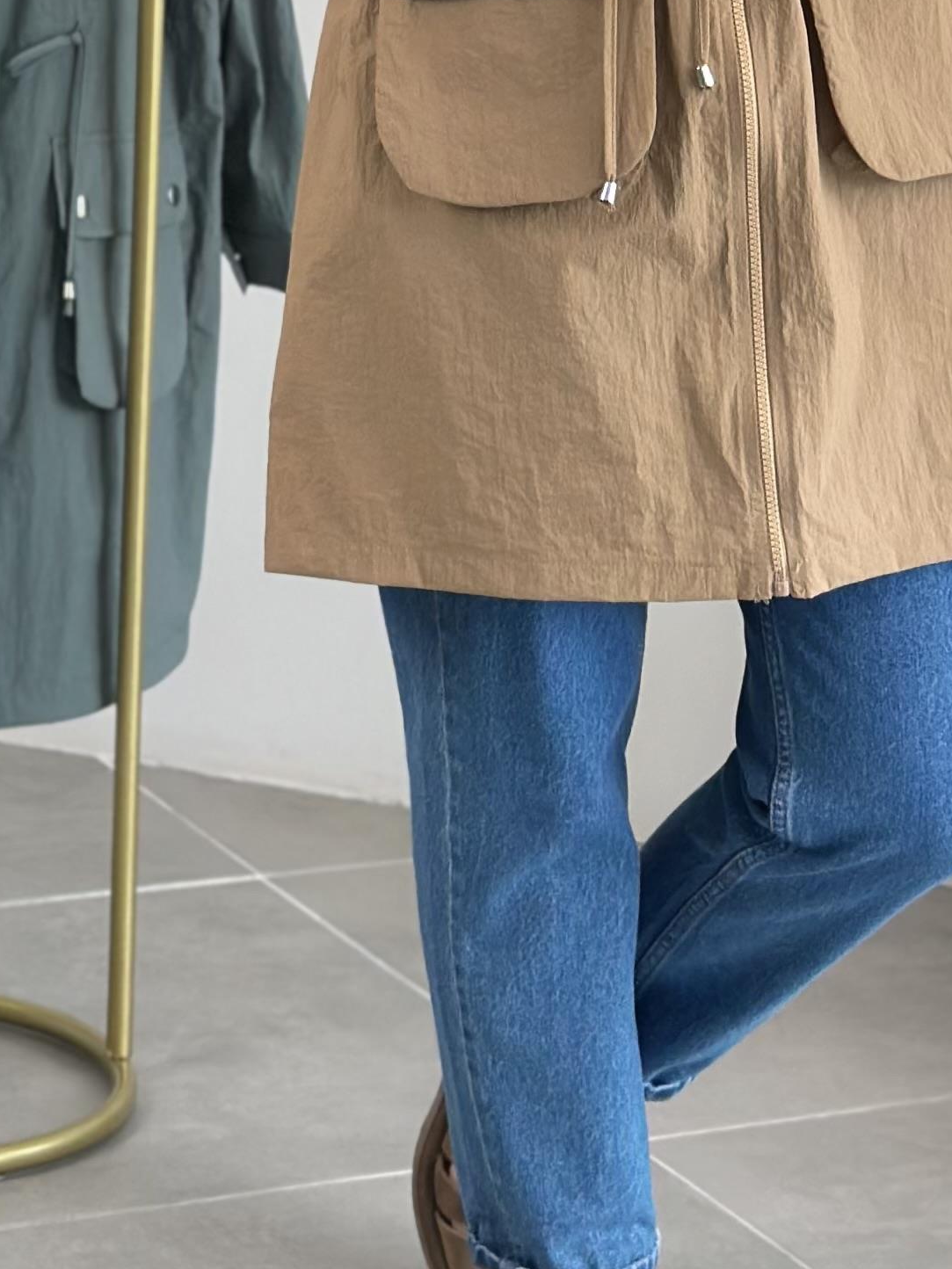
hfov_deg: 11.0
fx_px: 4914
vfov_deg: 14.2
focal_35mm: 134
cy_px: -333
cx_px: 167
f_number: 1.78
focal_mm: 6.86
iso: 80
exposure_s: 1/228
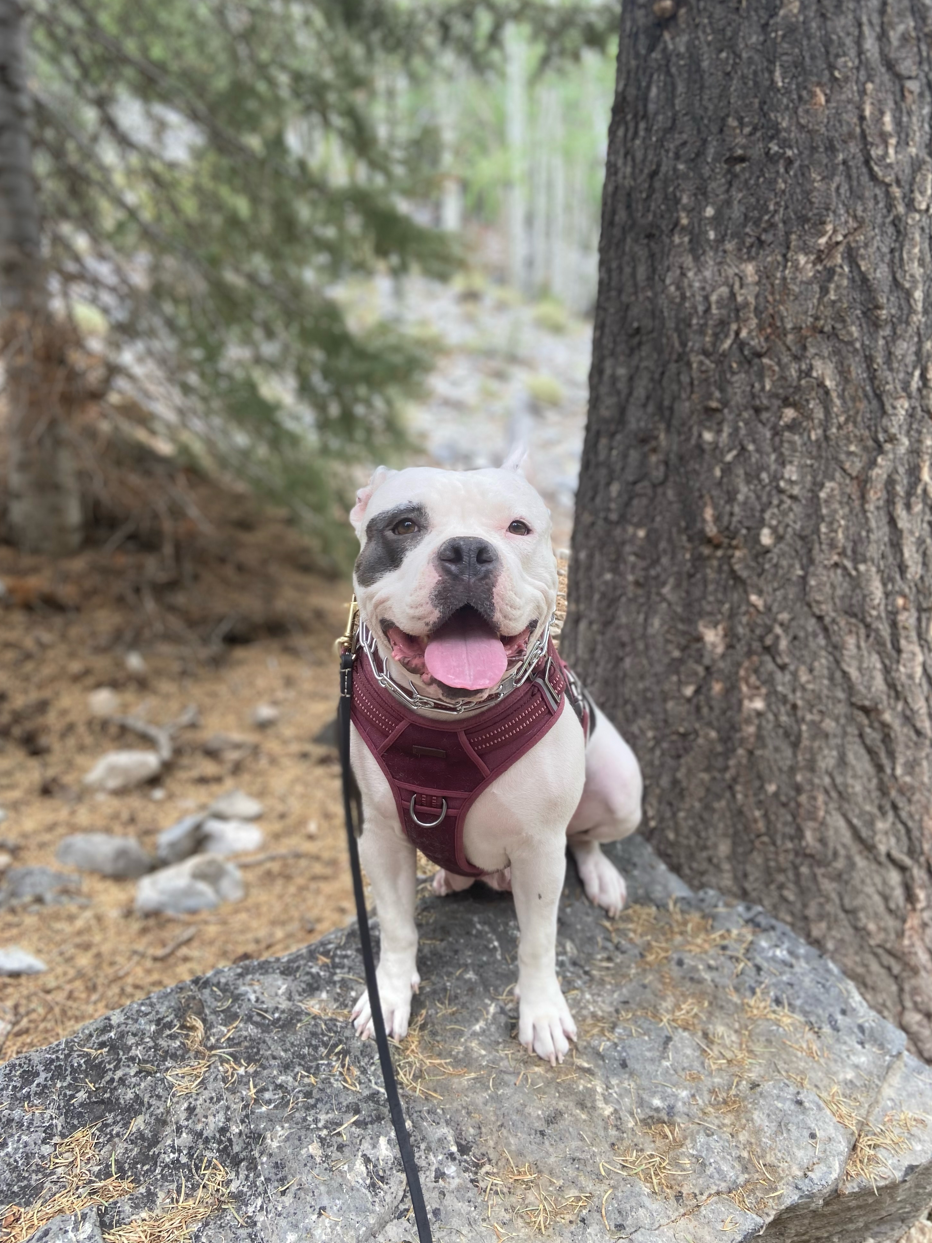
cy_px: 628
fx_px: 969
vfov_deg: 65.3
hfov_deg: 51.4
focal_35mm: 27
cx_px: 459
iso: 32
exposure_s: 1/130
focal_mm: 4.25
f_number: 1.8
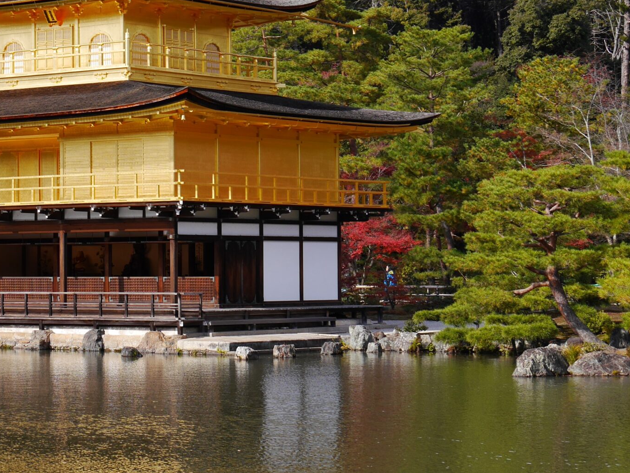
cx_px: 98
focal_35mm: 120
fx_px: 2184
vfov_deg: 12.3
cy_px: 112
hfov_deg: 16.3
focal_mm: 32
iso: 160
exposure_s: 1/320
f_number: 7.1
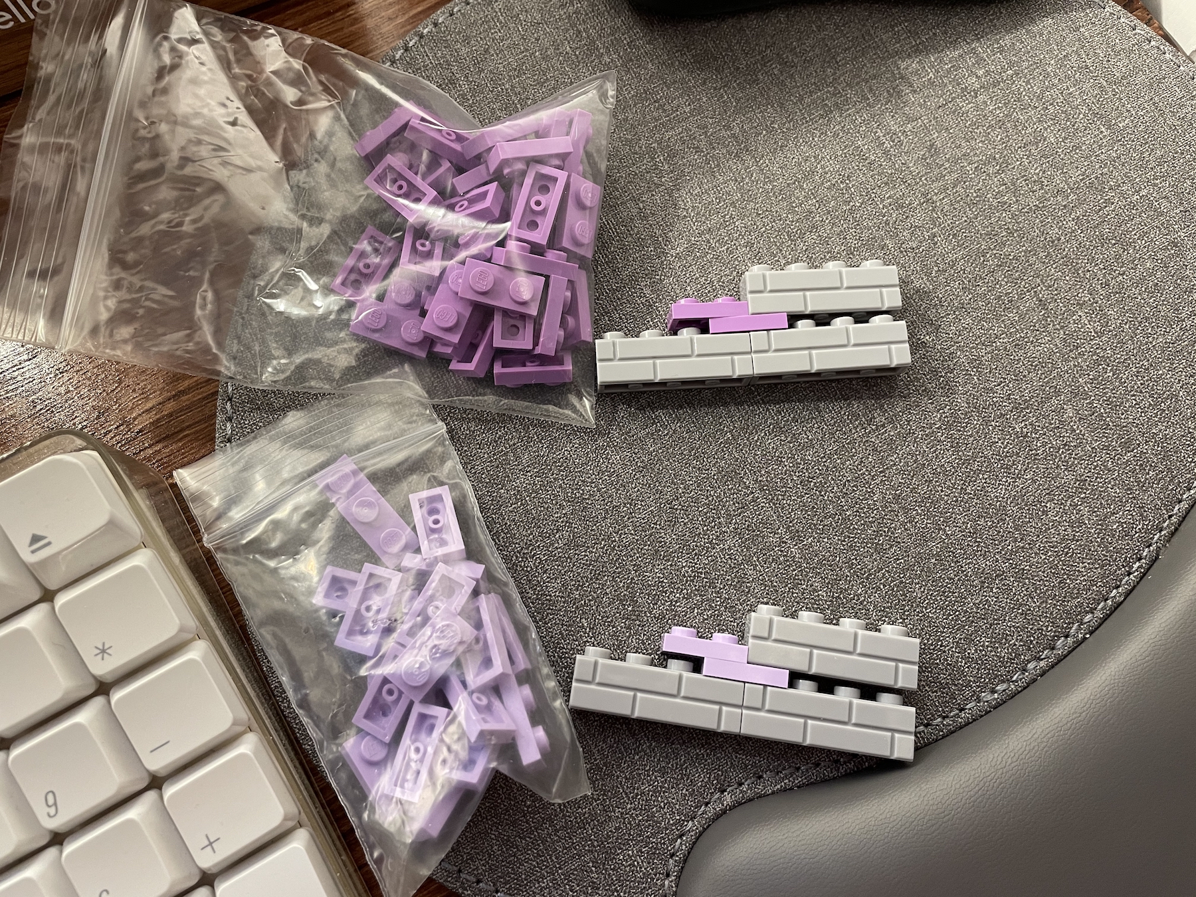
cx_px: 598
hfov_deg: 67.3
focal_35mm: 26
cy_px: 448
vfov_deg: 53.1
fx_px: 898
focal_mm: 4.2
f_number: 1.6
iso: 200
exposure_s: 1/60
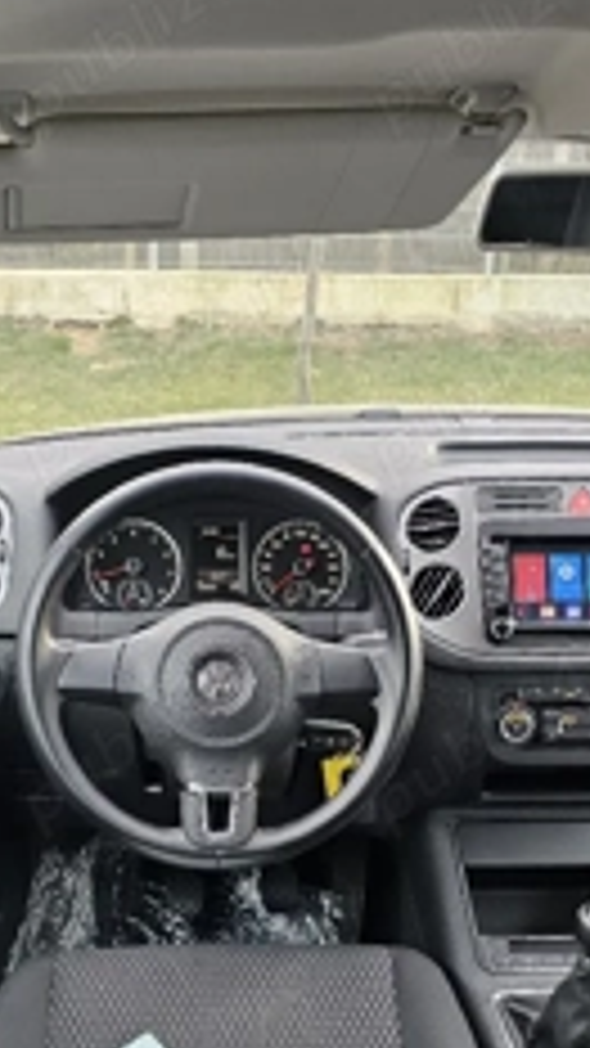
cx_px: 257
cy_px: 769
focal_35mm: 43
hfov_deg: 27.7
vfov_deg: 45.9
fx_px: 1196
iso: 160
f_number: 1.7
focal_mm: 6.3
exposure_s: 1/182
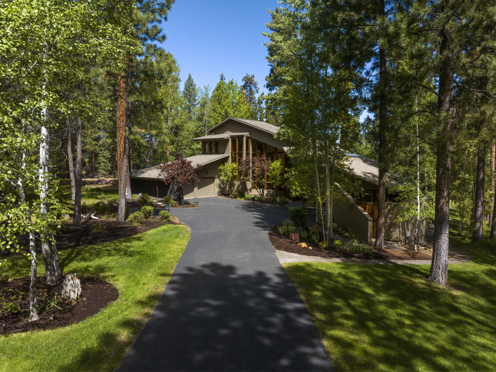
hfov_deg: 71.6
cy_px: 186
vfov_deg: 56.8
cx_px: 248
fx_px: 344
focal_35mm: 24
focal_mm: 12.29
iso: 400
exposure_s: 1/60
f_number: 11
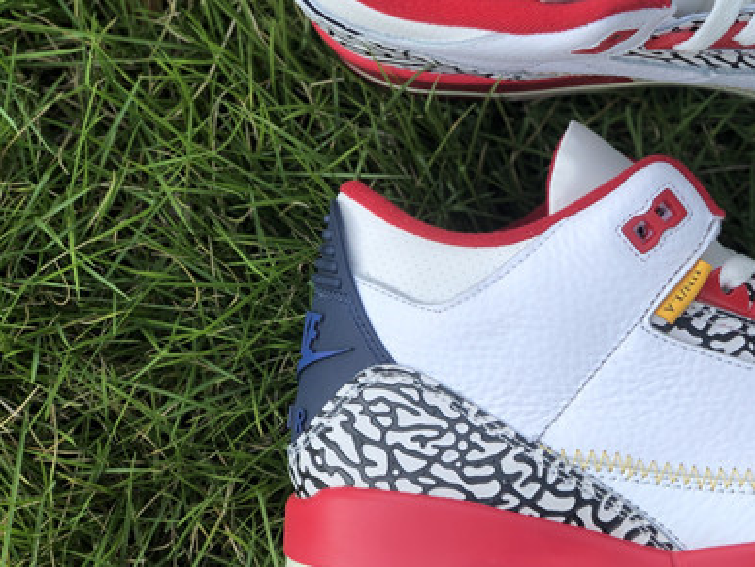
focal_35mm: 99
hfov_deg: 19.5
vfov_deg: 14.9
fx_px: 2160
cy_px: 222
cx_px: 683
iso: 16
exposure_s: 1/151
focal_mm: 6
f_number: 2.4
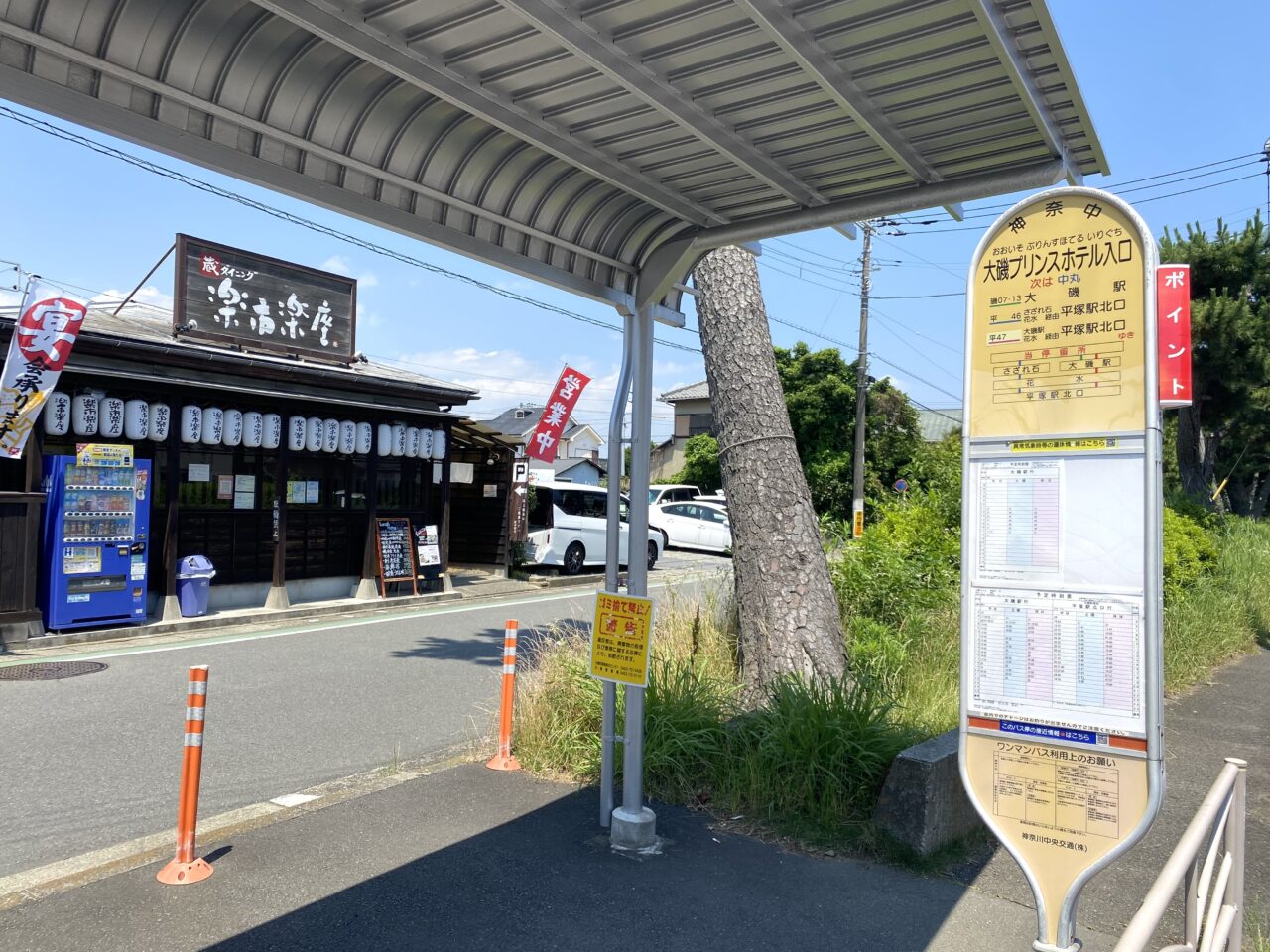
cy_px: 476
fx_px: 954
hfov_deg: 67.3
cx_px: 635
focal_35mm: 26
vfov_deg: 53.1
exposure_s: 1/2222
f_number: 1.8
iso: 32
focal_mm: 4.25
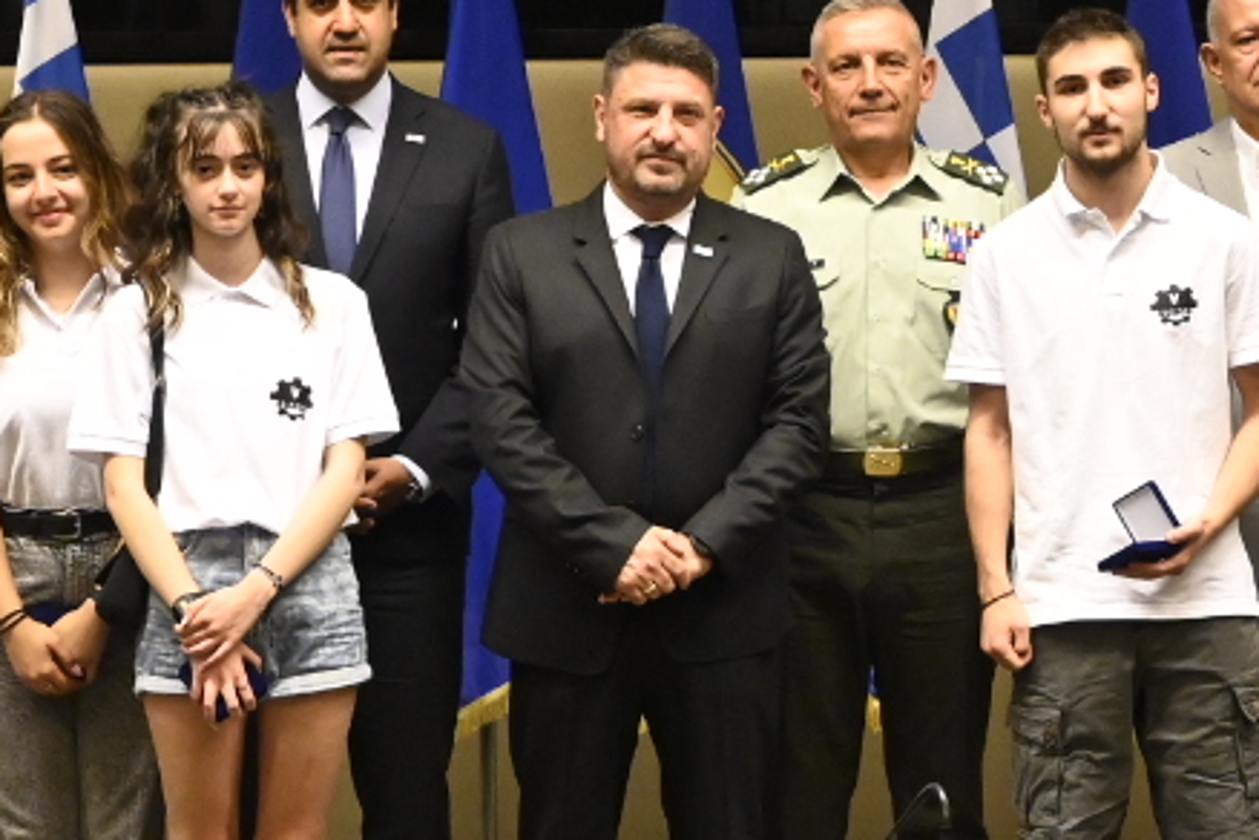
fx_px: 4651
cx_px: 954
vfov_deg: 10.3
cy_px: 639
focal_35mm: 133
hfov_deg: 15.3
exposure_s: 1/125
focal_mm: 24
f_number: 4
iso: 2500
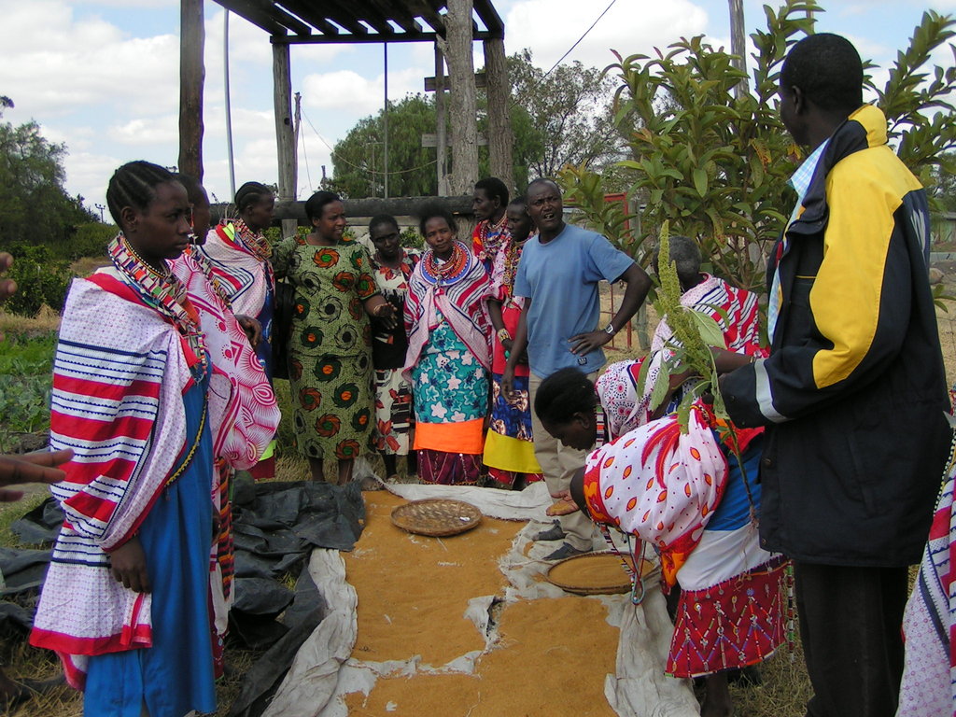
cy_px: 358
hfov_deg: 49.0
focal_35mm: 38
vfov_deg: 37.7
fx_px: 1049
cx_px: 478
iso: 50
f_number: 2.8
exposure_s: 1/800
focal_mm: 5.8
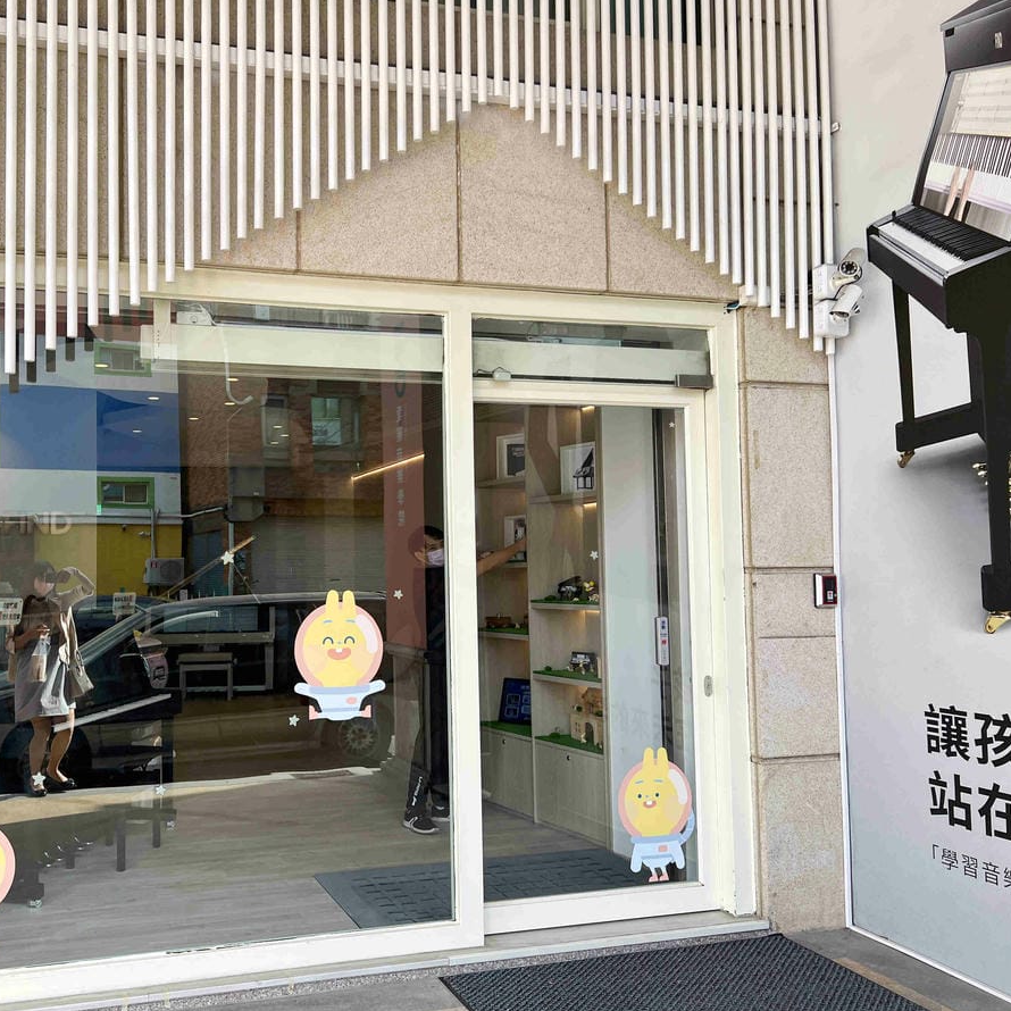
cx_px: 342
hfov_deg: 51.6
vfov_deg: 52.5
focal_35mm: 31
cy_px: 507
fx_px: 1024
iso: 50
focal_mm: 5.7
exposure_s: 1/427
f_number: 1.5
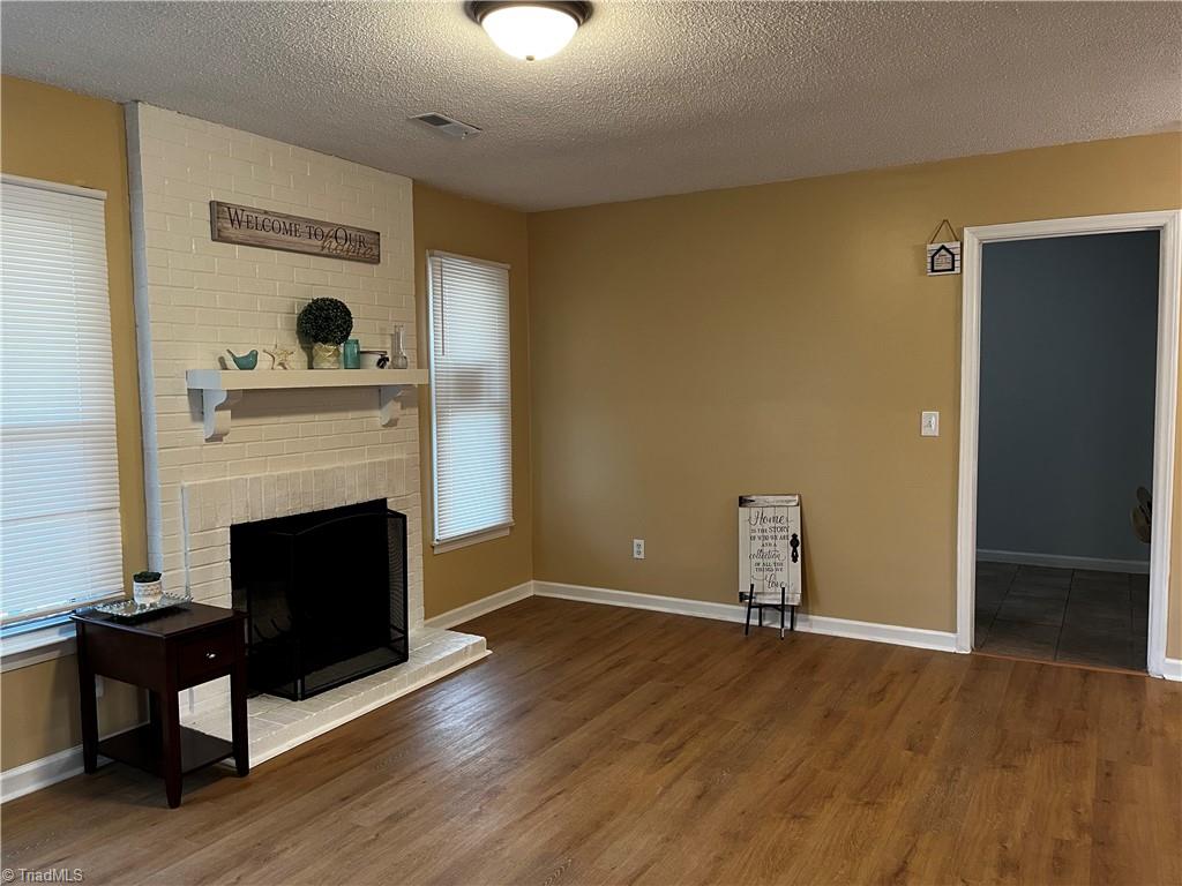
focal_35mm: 26
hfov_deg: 67.3
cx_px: 591
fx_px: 888
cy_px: 443
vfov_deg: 53.1
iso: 160
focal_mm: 5.1
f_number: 1.6
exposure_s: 1/60
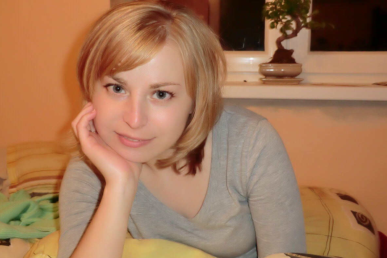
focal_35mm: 36
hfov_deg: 53.1
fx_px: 387
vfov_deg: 36.9
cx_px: 194
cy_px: 121
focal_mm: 6.1
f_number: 3.6
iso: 400
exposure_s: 1/25
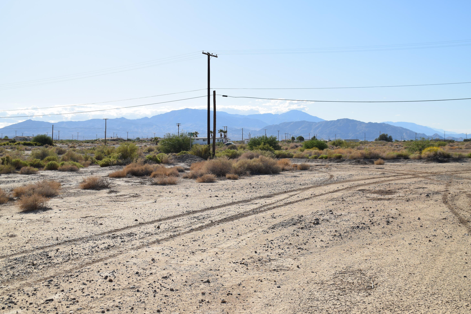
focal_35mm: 39
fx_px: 504
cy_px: 160
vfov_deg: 34.6
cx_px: 229
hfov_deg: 50.1
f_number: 11
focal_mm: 25
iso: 200
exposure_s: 1/500
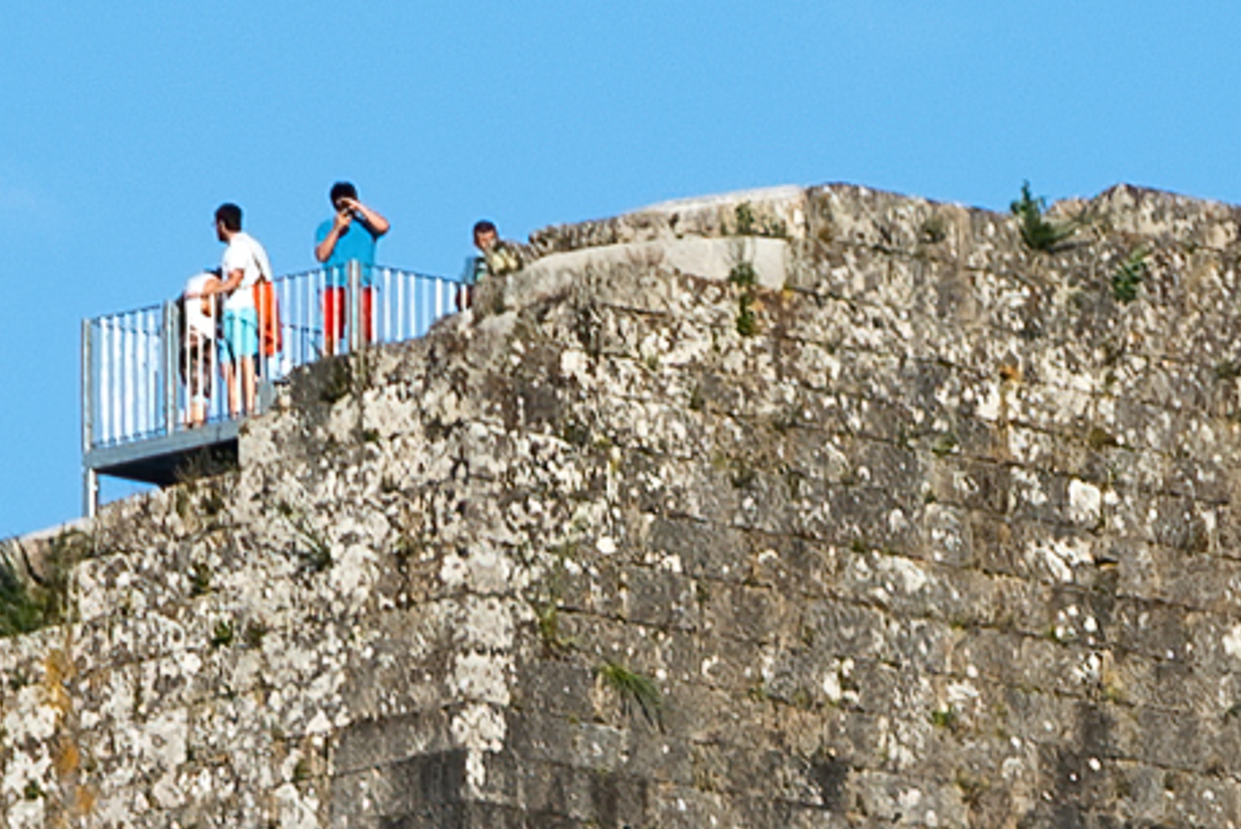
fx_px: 30112
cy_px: 1552
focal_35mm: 873
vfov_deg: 1.6
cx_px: 95
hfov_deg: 2.4
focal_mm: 200
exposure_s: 1/60
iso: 50
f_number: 10
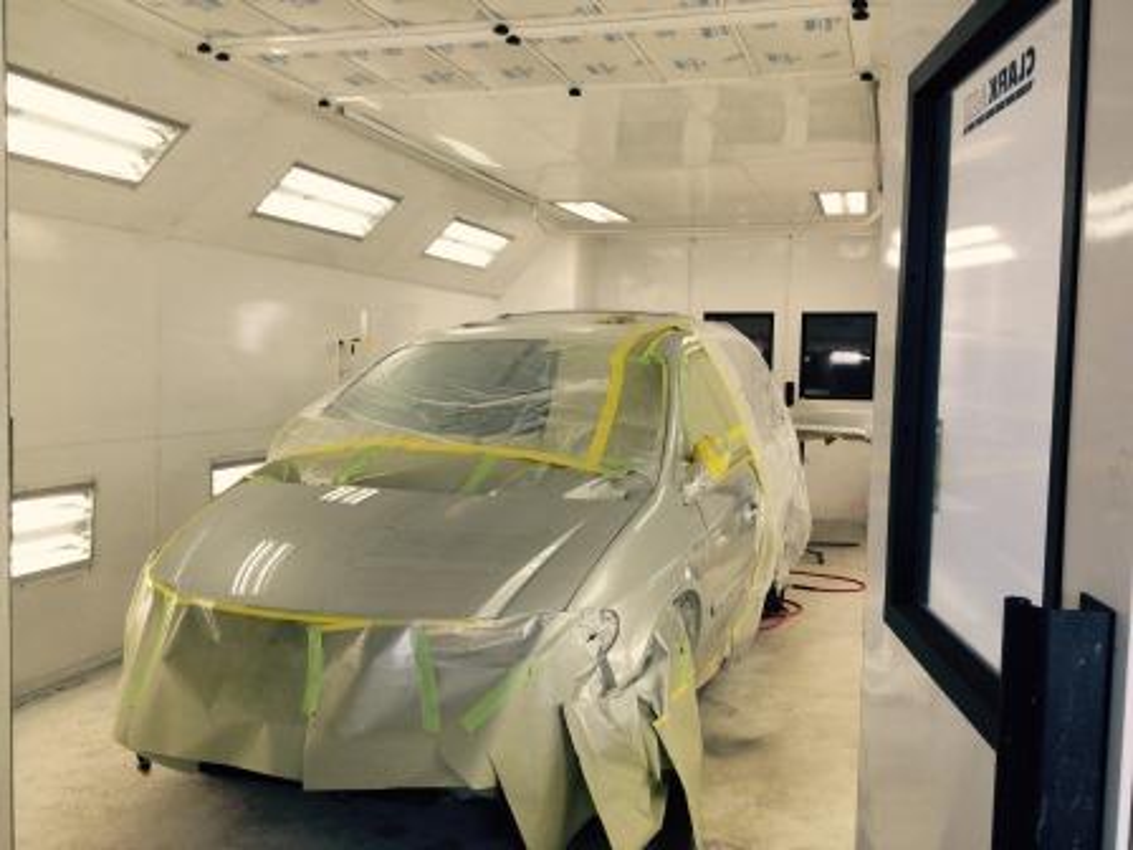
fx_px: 1146
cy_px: 425
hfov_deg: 52.6
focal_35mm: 35
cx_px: 566
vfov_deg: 40.7
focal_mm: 4.28
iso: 64
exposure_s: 1/120
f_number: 2.4
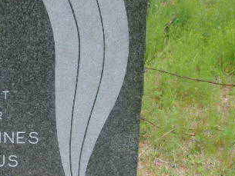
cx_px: -2
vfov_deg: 11.5
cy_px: 168
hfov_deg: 15.1
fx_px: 869
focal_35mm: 128
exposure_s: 1/350
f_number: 3.6
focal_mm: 10.3
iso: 50
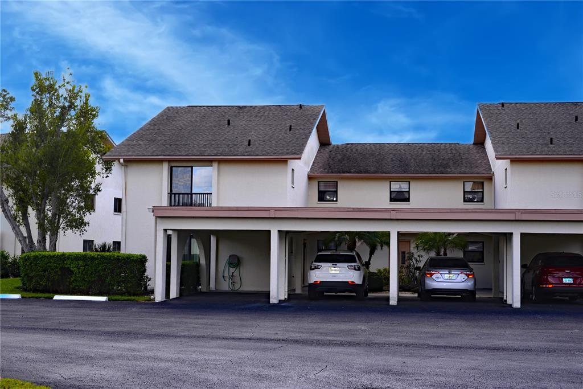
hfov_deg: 39.6
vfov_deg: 27.0
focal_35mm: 50
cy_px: 194
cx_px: 292
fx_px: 810
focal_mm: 50
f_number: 8
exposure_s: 1/200
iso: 100
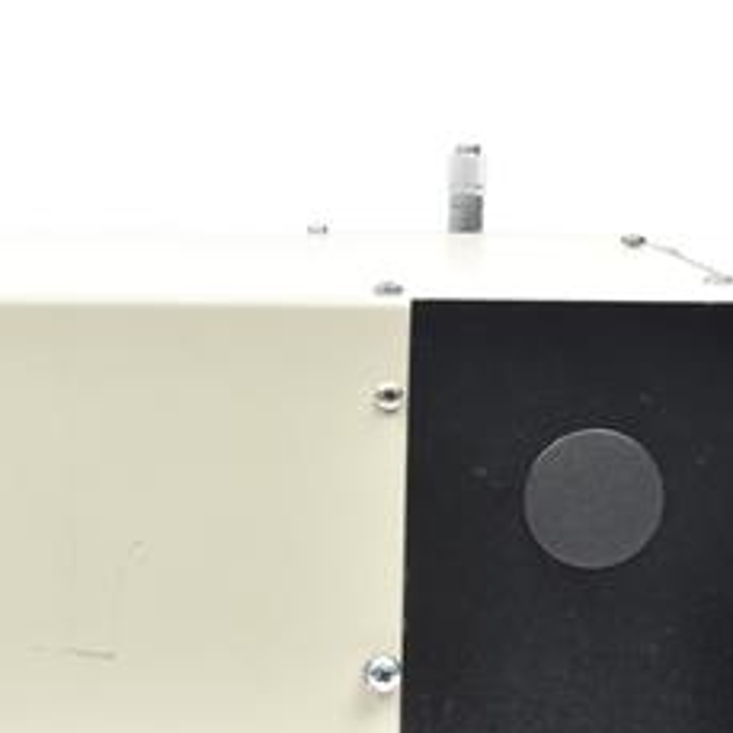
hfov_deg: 14.5
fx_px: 2875
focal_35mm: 120
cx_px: 166
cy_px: 515
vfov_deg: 14.5
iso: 200
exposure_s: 1/200
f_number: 13
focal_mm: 36
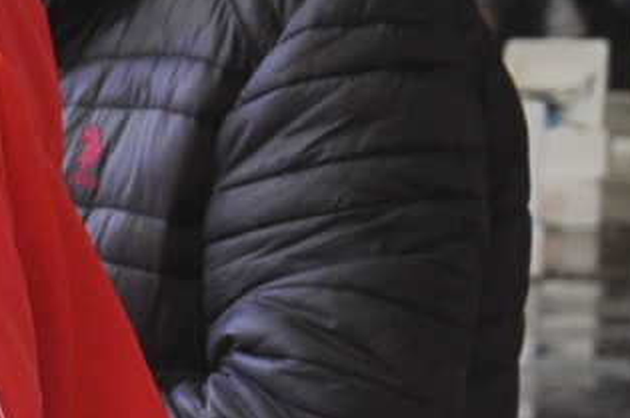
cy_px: 312
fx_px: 4997
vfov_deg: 4.8
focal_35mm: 286
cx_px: -526
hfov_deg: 7.0
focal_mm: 28
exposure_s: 1/200
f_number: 5
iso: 200
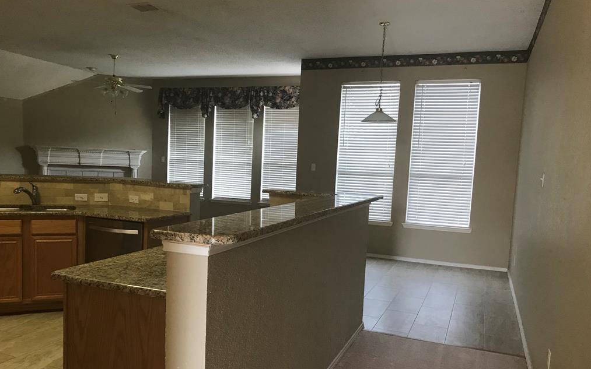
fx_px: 483
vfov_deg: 41.7
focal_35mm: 30
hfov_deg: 62.9
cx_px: 294
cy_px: 212
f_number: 1.8
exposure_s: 1/15
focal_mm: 3.99
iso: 40
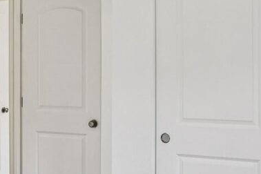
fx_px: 457
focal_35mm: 63
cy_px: 85
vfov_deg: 21.6
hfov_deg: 31.6
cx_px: 85
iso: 400
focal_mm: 17
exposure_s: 1/10
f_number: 8
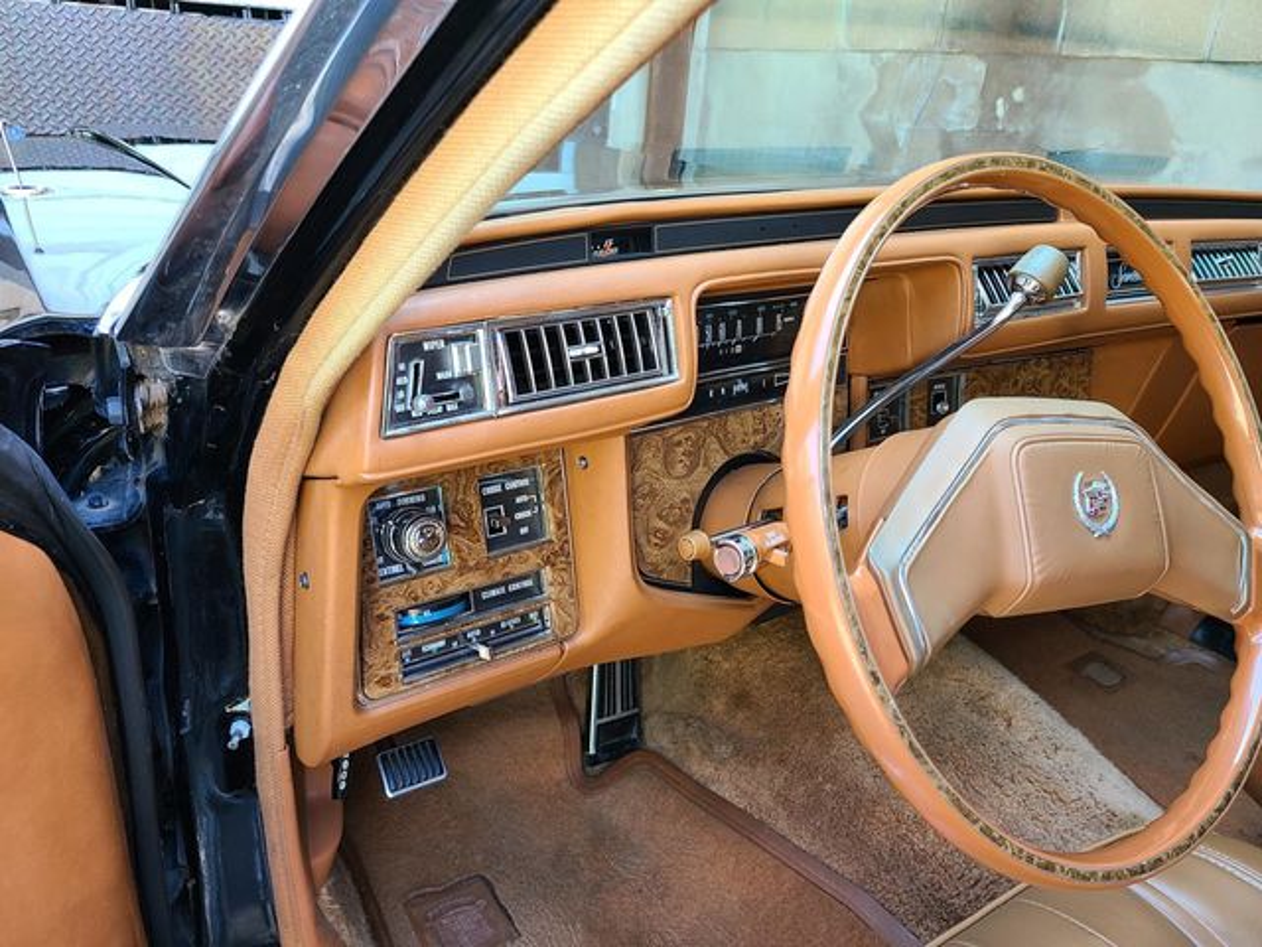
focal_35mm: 26
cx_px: 631
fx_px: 948
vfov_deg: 53.1
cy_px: 474
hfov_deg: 67.3
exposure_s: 1/59
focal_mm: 5.4
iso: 100
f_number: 1.8
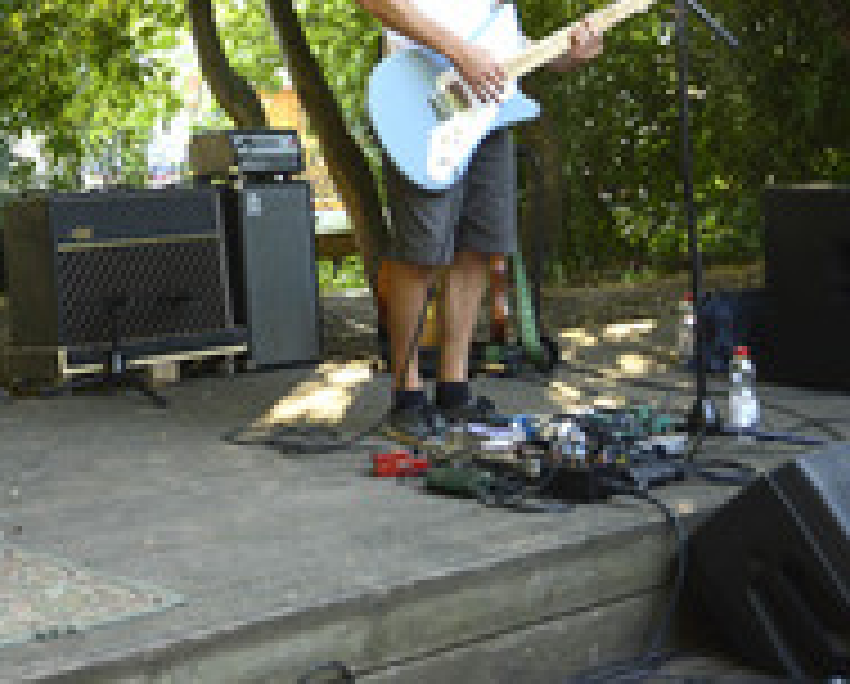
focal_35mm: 67
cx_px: 65
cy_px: 27
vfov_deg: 22.2
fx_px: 1689
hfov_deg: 27.1
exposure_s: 1/250
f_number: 4.5
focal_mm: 30
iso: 1600
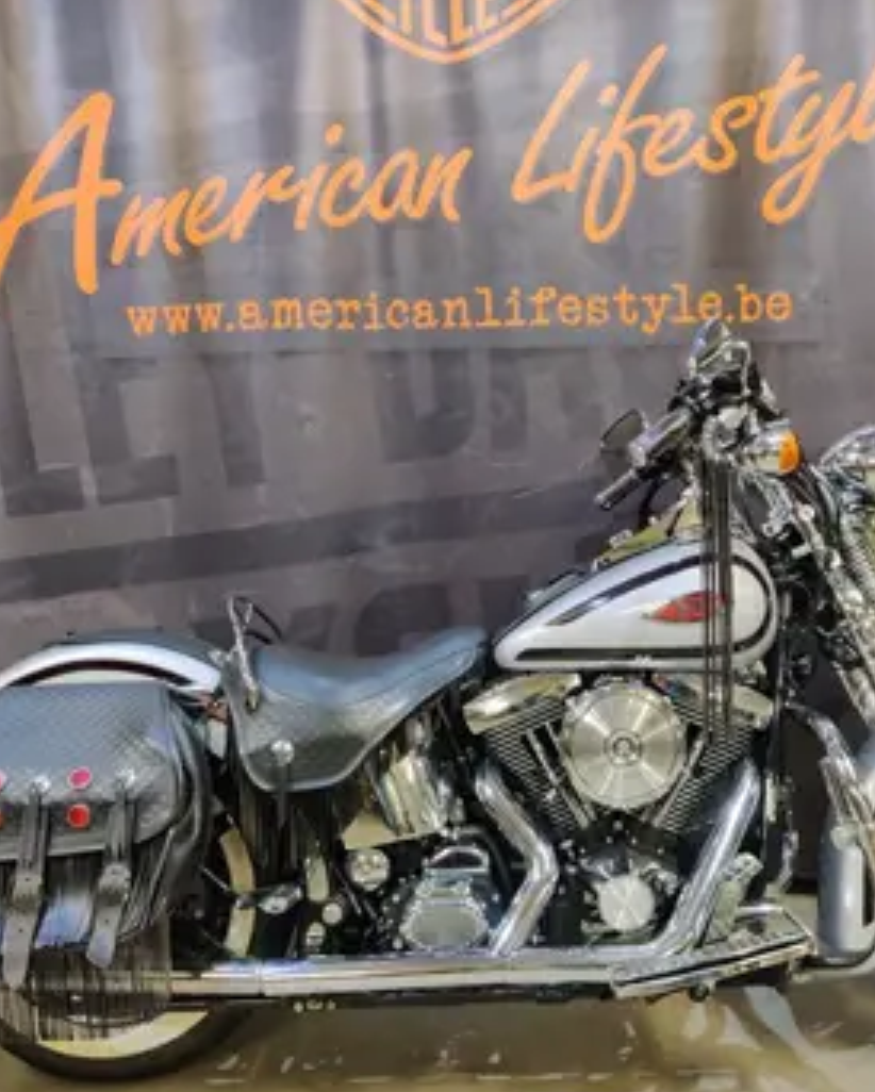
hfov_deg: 40.1
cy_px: 562
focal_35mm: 37
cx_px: 498
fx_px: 1197
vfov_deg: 49.1
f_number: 1.65
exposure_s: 1/50
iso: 500
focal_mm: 4.75
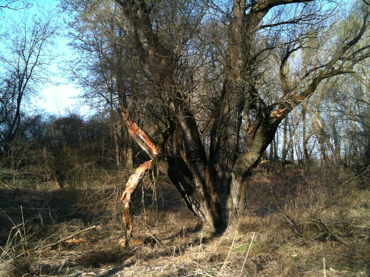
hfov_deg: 52.6
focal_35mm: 35
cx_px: 185
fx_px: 374
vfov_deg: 40.7
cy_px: 138
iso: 64
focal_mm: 3.85
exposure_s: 1/284
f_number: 2.8
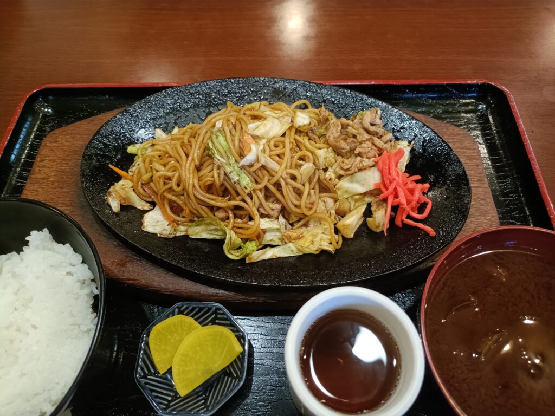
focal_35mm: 25
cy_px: 208
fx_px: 401
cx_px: 278
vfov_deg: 54.9
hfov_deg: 69.4
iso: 3200
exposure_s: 1/120
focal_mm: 4.7
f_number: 1.7
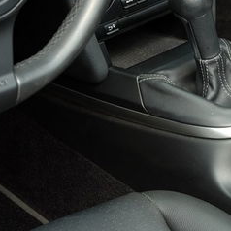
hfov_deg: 8.1
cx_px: 187
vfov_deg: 8.0
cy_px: -59
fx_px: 1631
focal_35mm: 216
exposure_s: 1/150
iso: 200
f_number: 4
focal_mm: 39
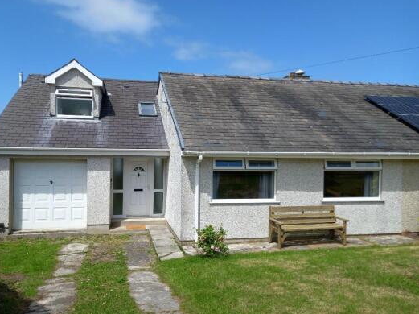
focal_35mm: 28
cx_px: 187
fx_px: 339
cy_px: 159
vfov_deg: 49.7
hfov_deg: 63.3
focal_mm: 4.6
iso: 25
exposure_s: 1/860
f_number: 2
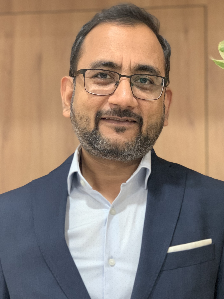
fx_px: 457
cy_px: 152
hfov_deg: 27.5
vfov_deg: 36.2
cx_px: 113
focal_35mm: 53
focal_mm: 6
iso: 250
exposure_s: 1/50
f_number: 2.4
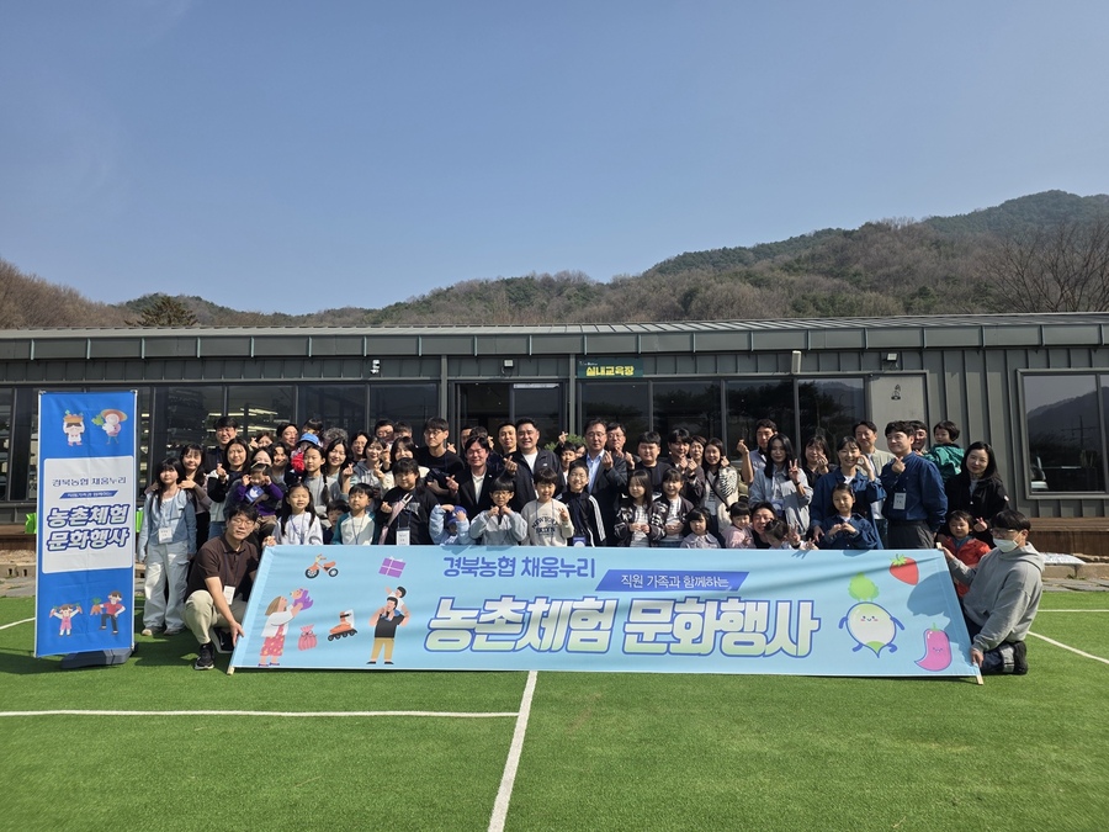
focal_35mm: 23
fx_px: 737
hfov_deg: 73.9
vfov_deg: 58.9
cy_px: 416
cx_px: 554
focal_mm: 6.3
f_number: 1.7
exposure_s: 1/6809
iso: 80
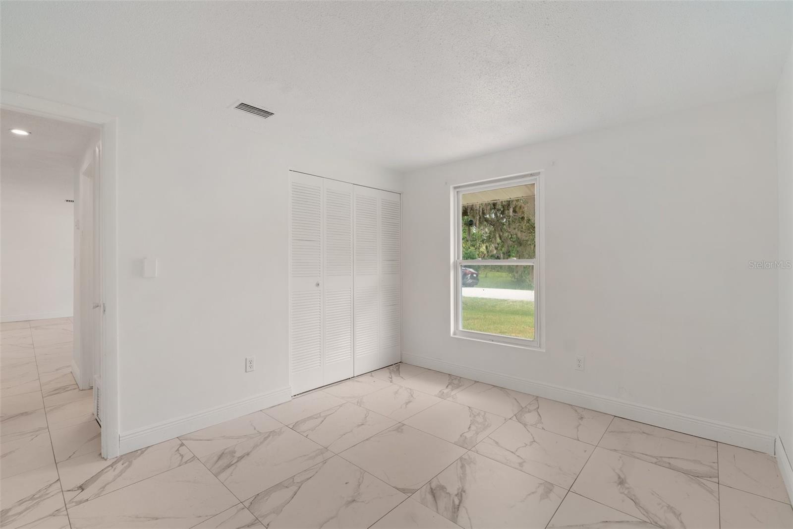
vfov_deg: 73.7
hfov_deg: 96.7
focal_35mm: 16
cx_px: 396
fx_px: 352
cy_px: 264
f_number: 8
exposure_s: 1/5
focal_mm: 10.7
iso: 160
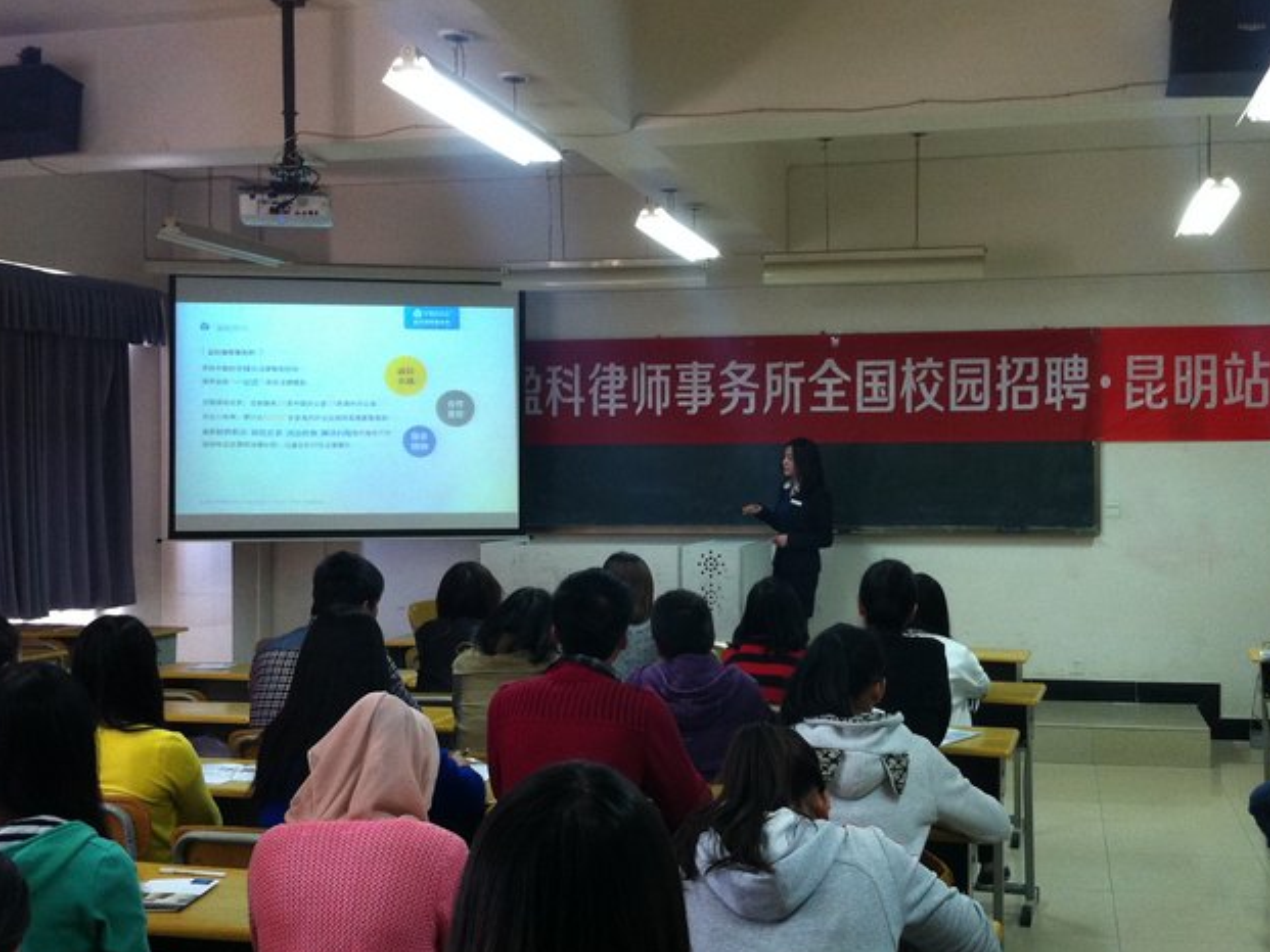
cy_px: 442
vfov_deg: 32.2
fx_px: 1651
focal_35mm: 45
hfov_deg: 42.0
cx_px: 710
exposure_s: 1/15
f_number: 2.8
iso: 160
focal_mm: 3.85
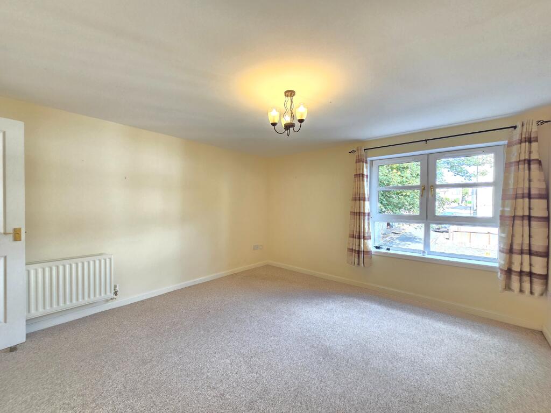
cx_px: 276
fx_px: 207
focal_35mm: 13
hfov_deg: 106.2
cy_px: 206
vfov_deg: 89.9
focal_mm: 2.2
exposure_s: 1/50
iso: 125
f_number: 2.2
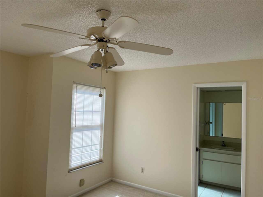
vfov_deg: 53.1
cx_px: 132
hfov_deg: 67.3
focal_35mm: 26
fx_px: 198
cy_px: 98
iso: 50
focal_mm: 5.1
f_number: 1.6
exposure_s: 1/608
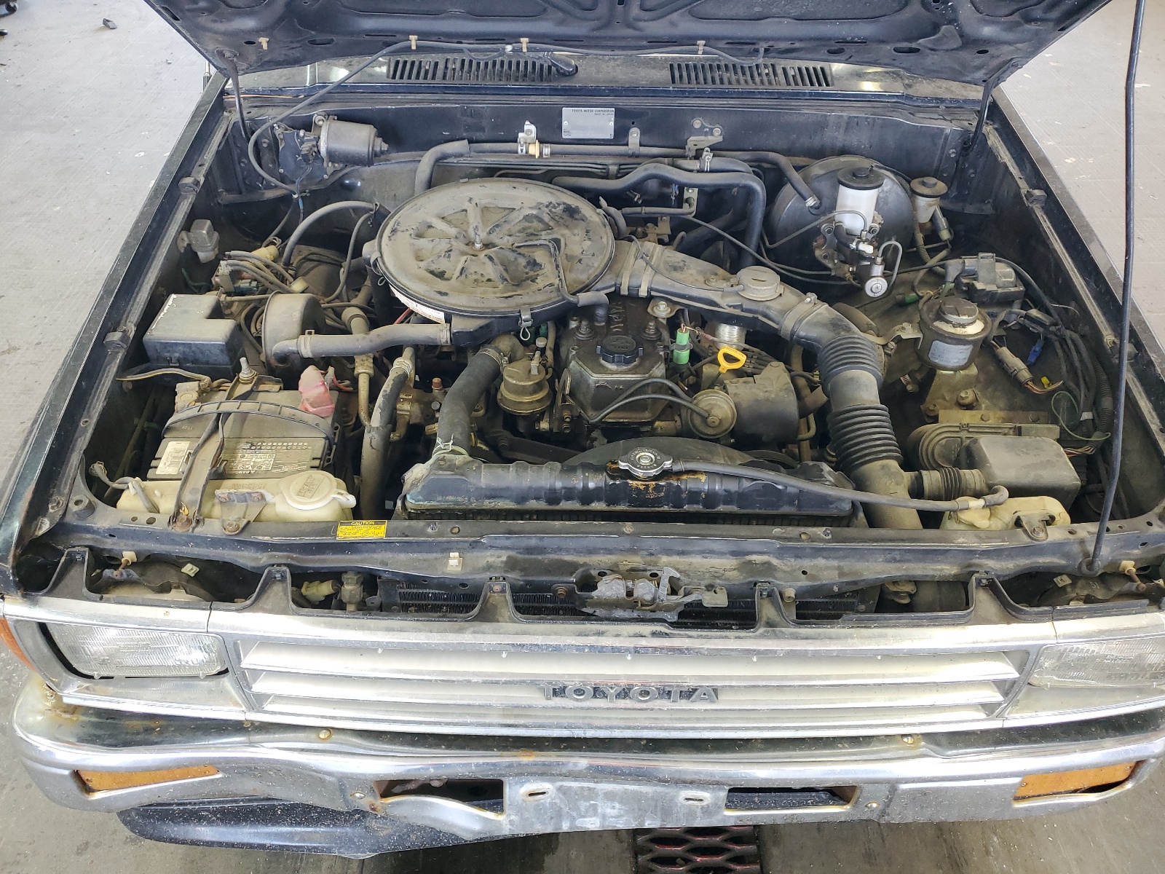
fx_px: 875
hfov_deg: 67.3
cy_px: 437
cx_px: 582
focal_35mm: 26
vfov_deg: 53.1
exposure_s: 1/60.2
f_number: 1.5
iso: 134
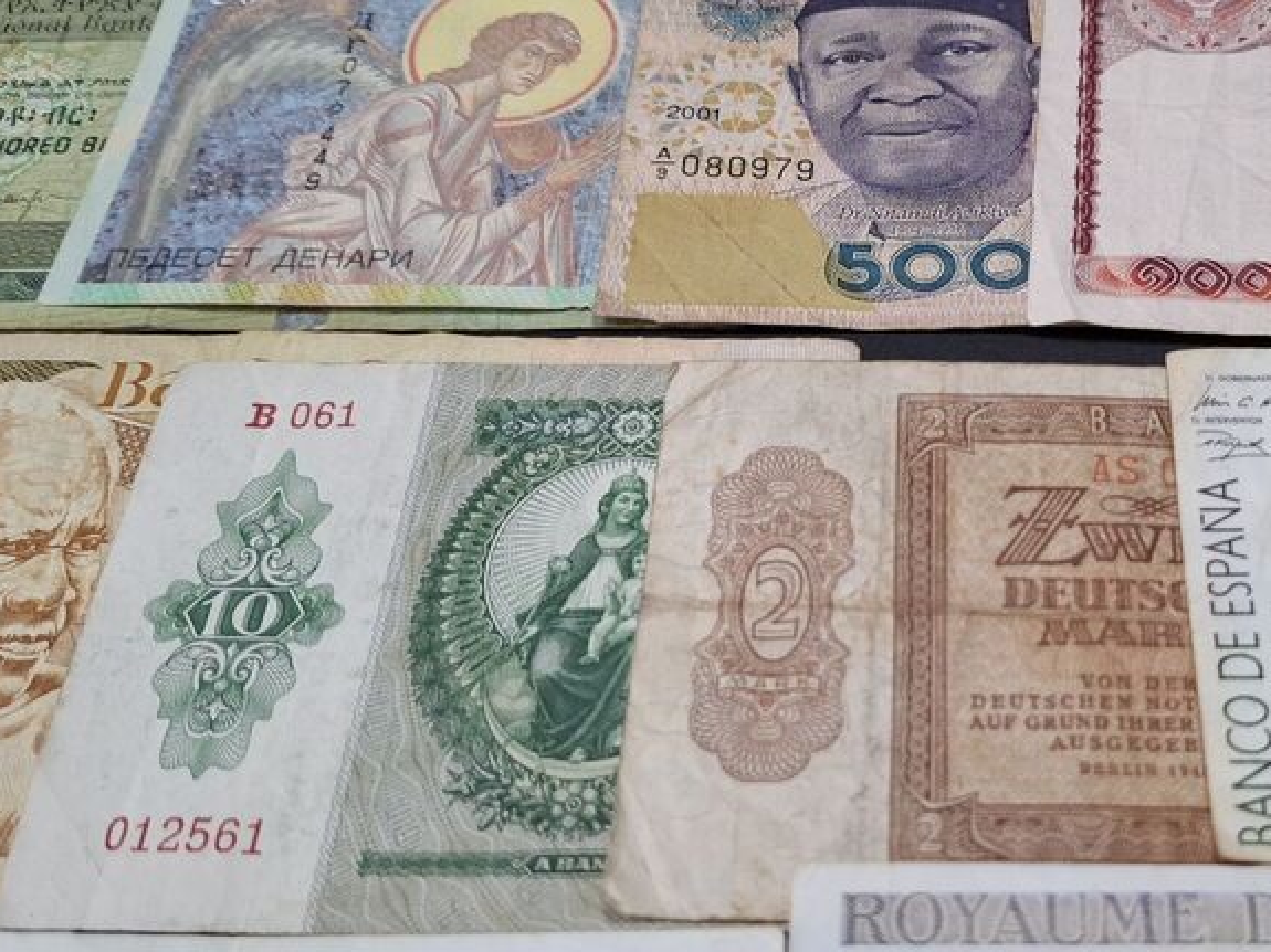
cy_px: 543
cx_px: 944
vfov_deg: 35.9
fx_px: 1468
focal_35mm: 40
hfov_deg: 45.3
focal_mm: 5.54
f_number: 1.8
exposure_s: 1/100
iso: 125
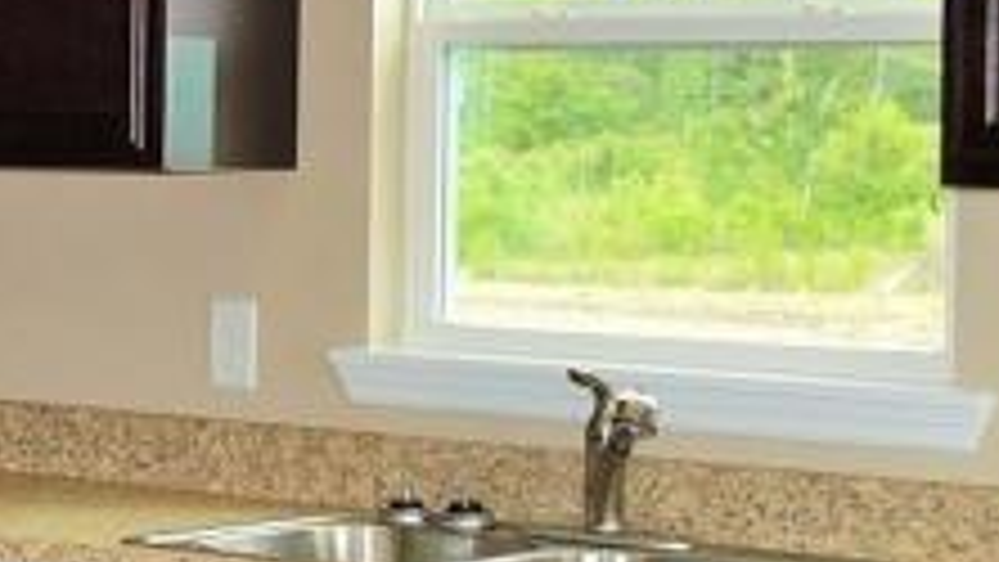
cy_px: 274
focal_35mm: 115
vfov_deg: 10.5
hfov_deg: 18.0
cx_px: -68
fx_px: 3047
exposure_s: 1/100
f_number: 4
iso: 400
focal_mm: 18
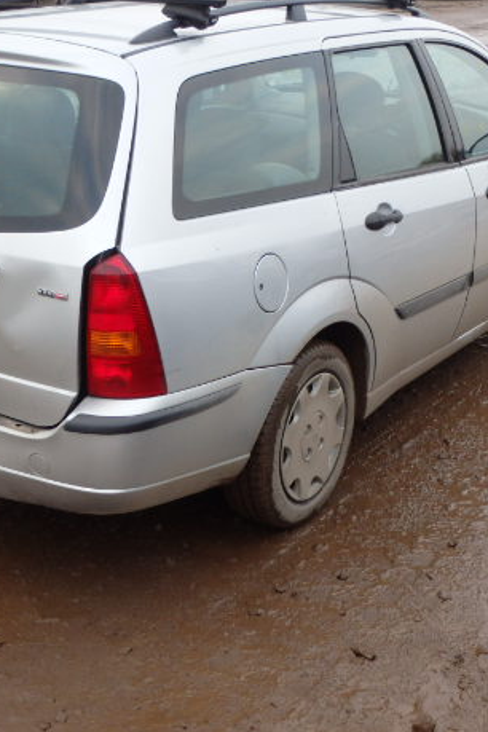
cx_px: 158
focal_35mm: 58
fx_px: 1179
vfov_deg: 34.5
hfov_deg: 23.3
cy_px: 365
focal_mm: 7.3
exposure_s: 1/40
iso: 250
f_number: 4.7
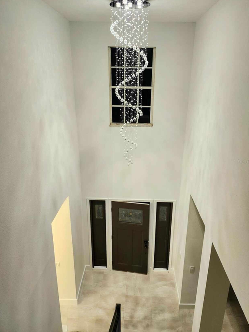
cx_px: 128
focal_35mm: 24
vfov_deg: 71.6
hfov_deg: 56.8
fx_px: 230
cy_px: 162
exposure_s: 1/120
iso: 320
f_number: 1.8
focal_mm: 5.54
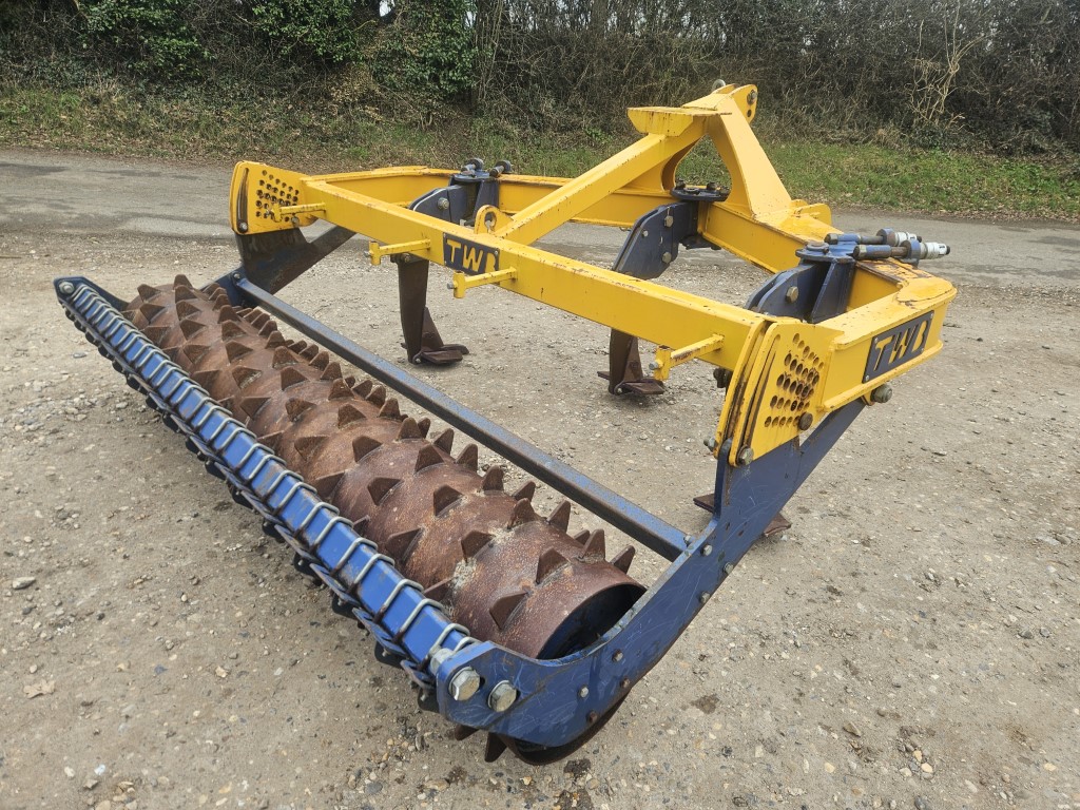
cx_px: 540
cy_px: 405
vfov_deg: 58.9
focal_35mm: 23
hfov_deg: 73.9
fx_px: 718
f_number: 1.8
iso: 32
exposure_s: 1/180
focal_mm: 5.4
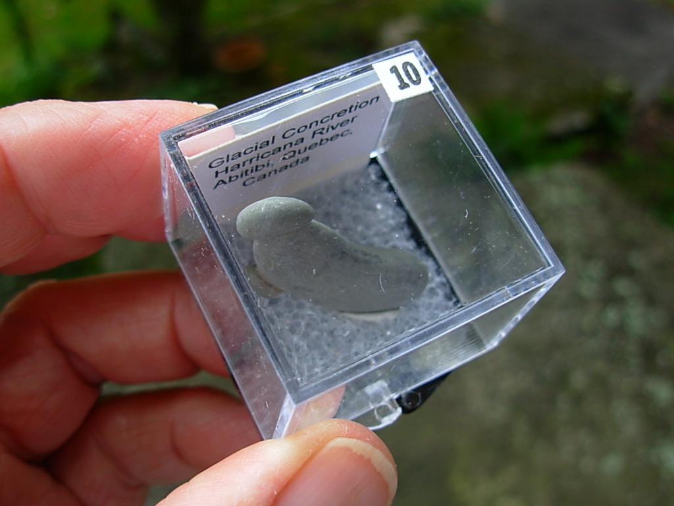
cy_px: 253
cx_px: 337
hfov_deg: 49.0
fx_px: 740
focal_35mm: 38
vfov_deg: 37.7
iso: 50
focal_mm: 6.3
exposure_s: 1/108
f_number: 2.9
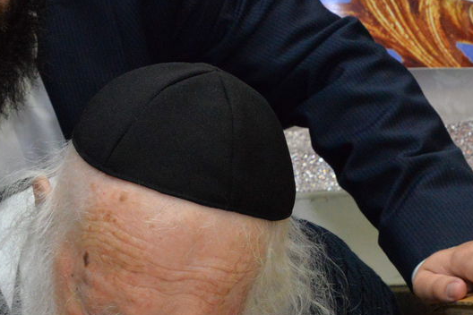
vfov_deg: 8.6
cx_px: 99
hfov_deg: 12.9
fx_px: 2089
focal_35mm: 159
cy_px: 337
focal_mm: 60
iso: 6400
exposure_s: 1/160
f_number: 11
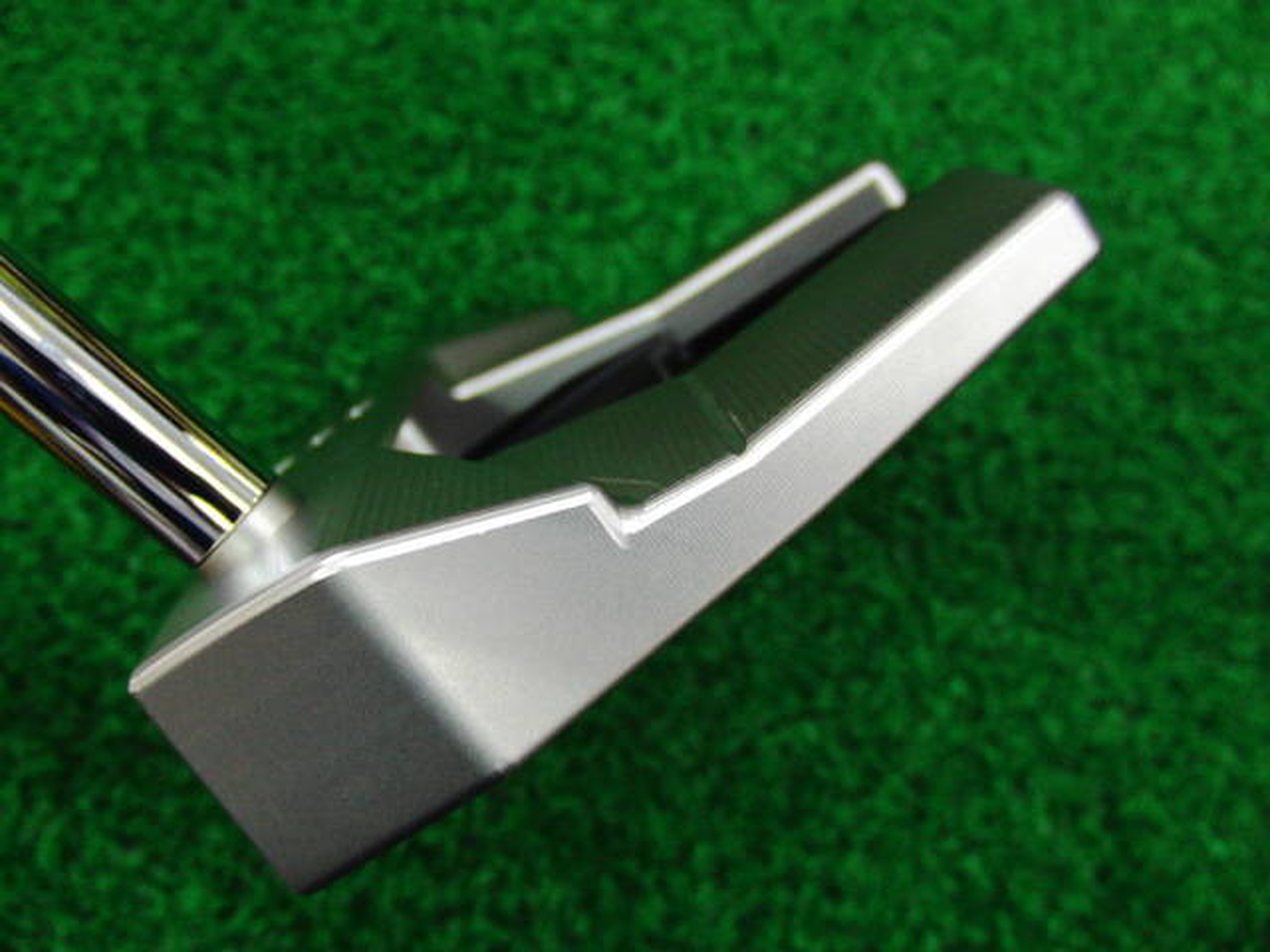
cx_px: 635
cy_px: 476
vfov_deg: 38.7
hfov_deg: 50.1
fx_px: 1357
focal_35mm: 37
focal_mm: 6.42
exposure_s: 1/50
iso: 400
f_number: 3.6
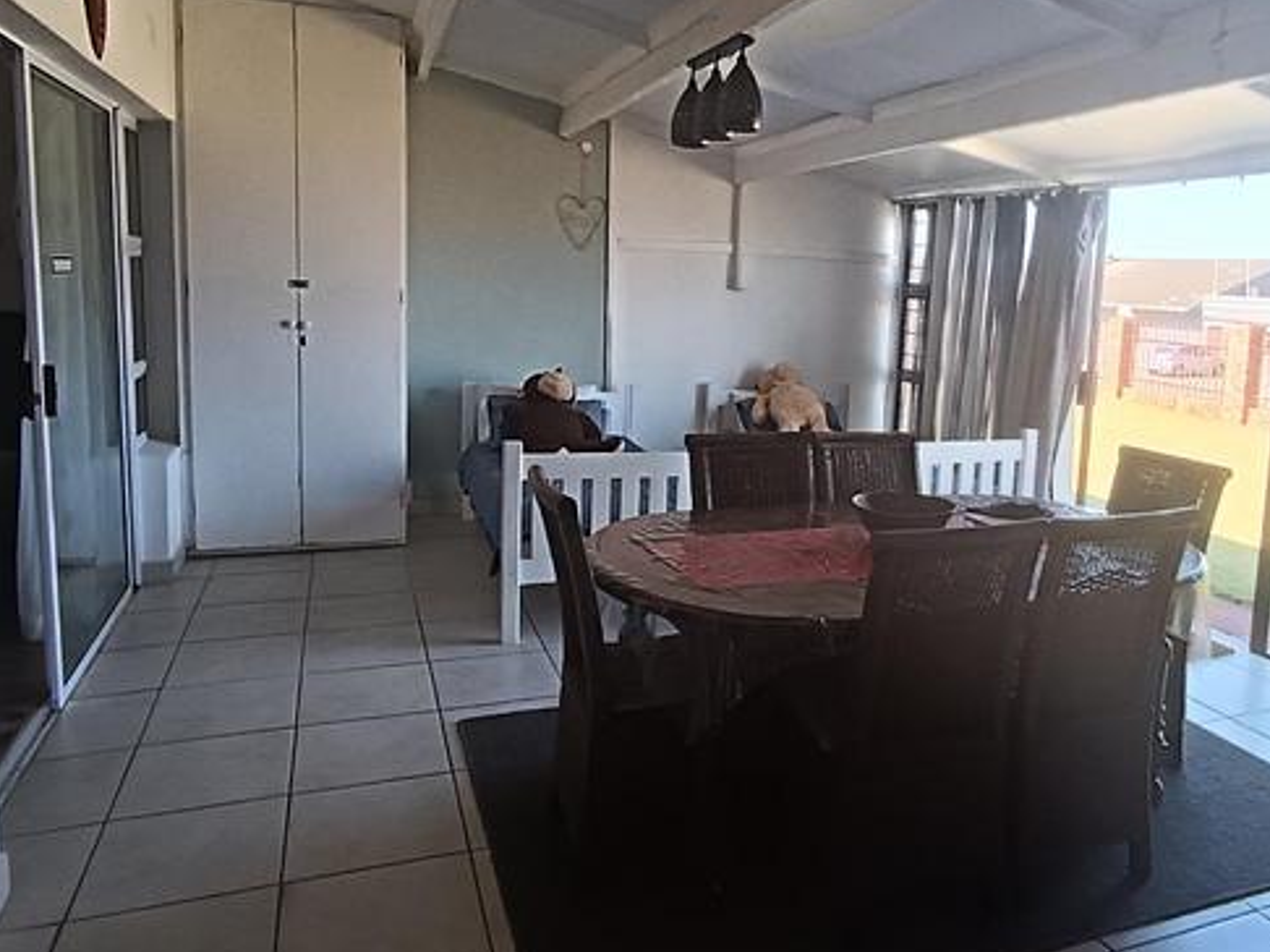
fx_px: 1027
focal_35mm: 28
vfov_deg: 49.6
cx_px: 747
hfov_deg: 63.0
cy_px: 416
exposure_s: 1/100
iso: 313
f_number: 2.2
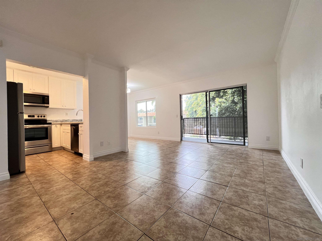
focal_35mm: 13
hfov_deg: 106.2
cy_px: 120
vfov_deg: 89.9
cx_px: 161
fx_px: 121
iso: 160
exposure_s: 1/60
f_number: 1.8
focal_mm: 1.57
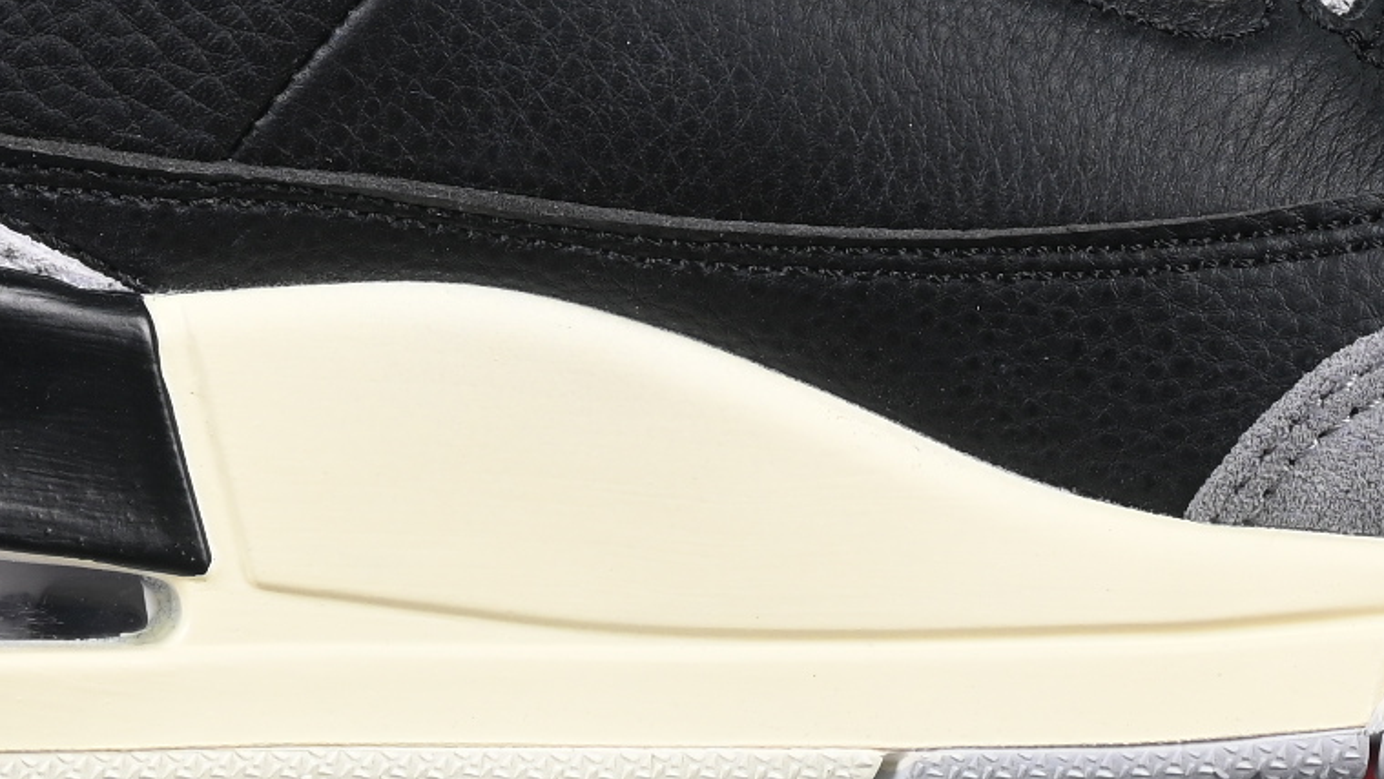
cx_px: 554
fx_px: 10569
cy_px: -252
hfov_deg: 7.5
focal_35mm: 288
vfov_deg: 4.2
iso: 160
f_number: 6.3
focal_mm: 50
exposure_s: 1/60
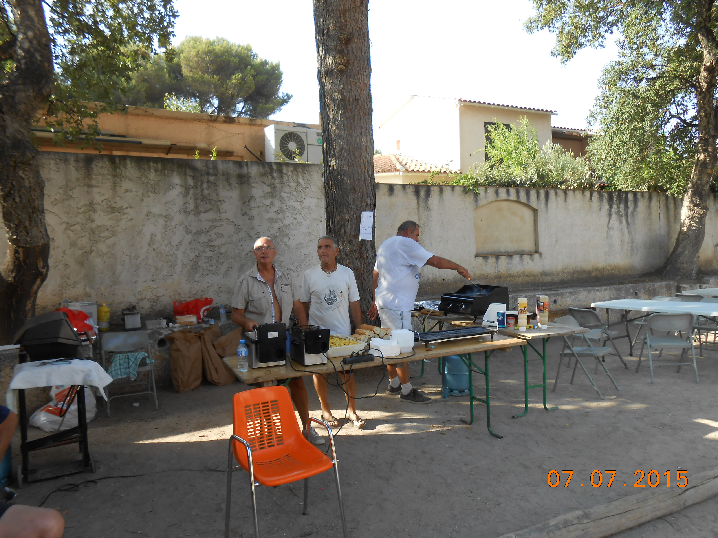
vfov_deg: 53.1
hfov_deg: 67.3
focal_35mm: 26
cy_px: 269
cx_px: 359
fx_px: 539
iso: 80
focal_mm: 4.6
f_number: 3.5
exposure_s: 1/160
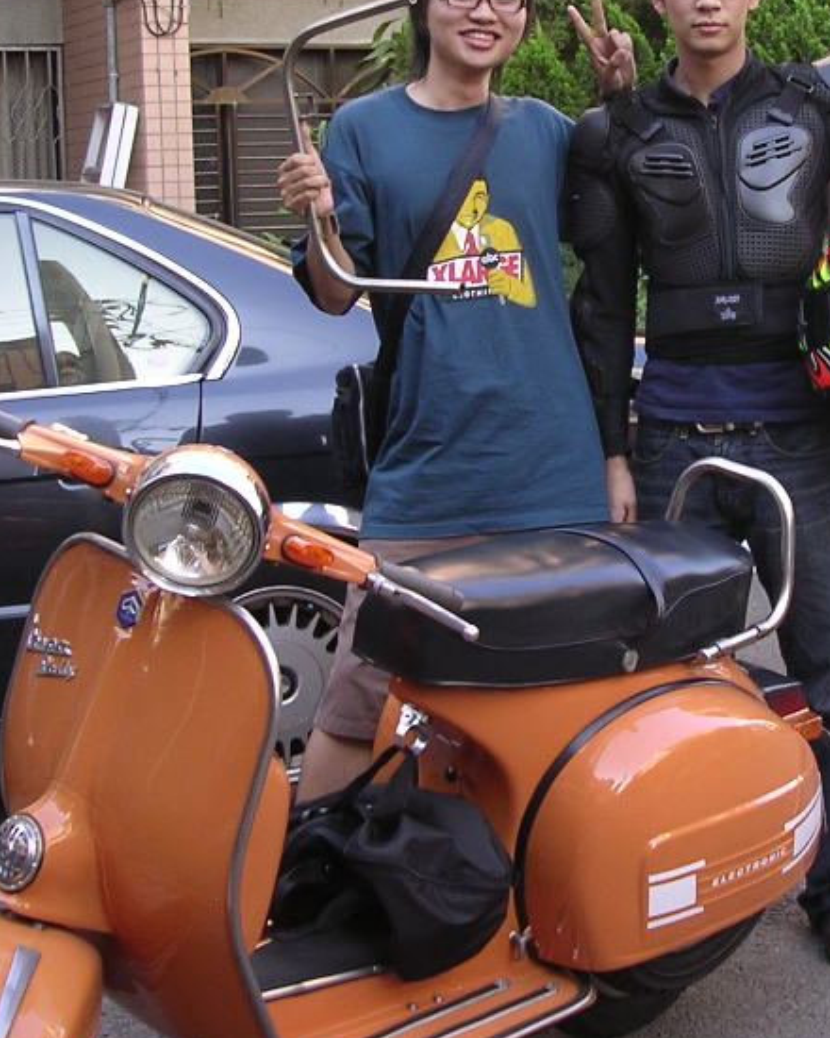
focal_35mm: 69
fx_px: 2119
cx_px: 585
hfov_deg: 22.0
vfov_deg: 27.5
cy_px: 430
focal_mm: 5.8
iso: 100
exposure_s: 1/93.9
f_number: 2.8
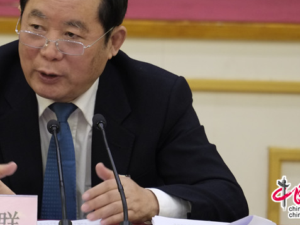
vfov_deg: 2.7
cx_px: 62
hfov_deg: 3.6
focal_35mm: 544
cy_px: 39
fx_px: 4716
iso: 1600
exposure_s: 1/38
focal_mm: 200
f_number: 4.8
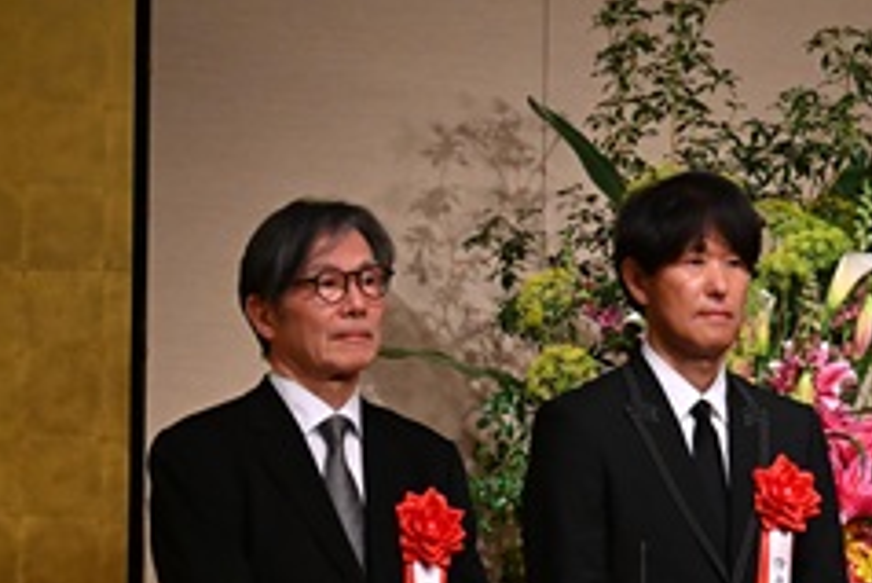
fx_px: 13015
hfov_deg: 3.8
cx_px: 828
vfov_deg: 2.6
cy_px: 539
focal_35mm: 537
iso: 6400
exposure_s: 1/320
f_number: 8
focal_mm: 260
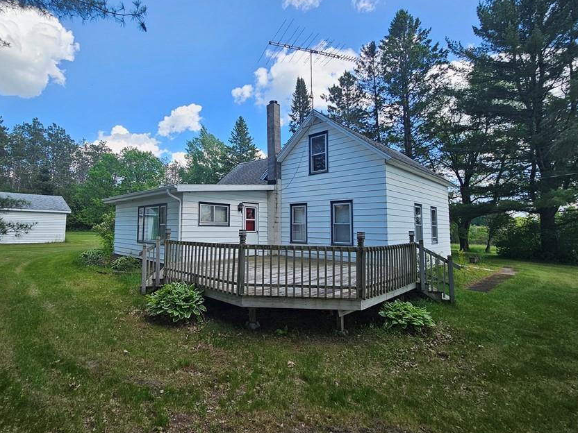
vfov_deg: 78.1
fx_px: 267
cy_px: 206
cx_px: 243
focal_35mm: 16
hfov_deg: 93.7
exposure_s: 1/781
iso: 50
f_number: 2.2
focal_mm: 2.2
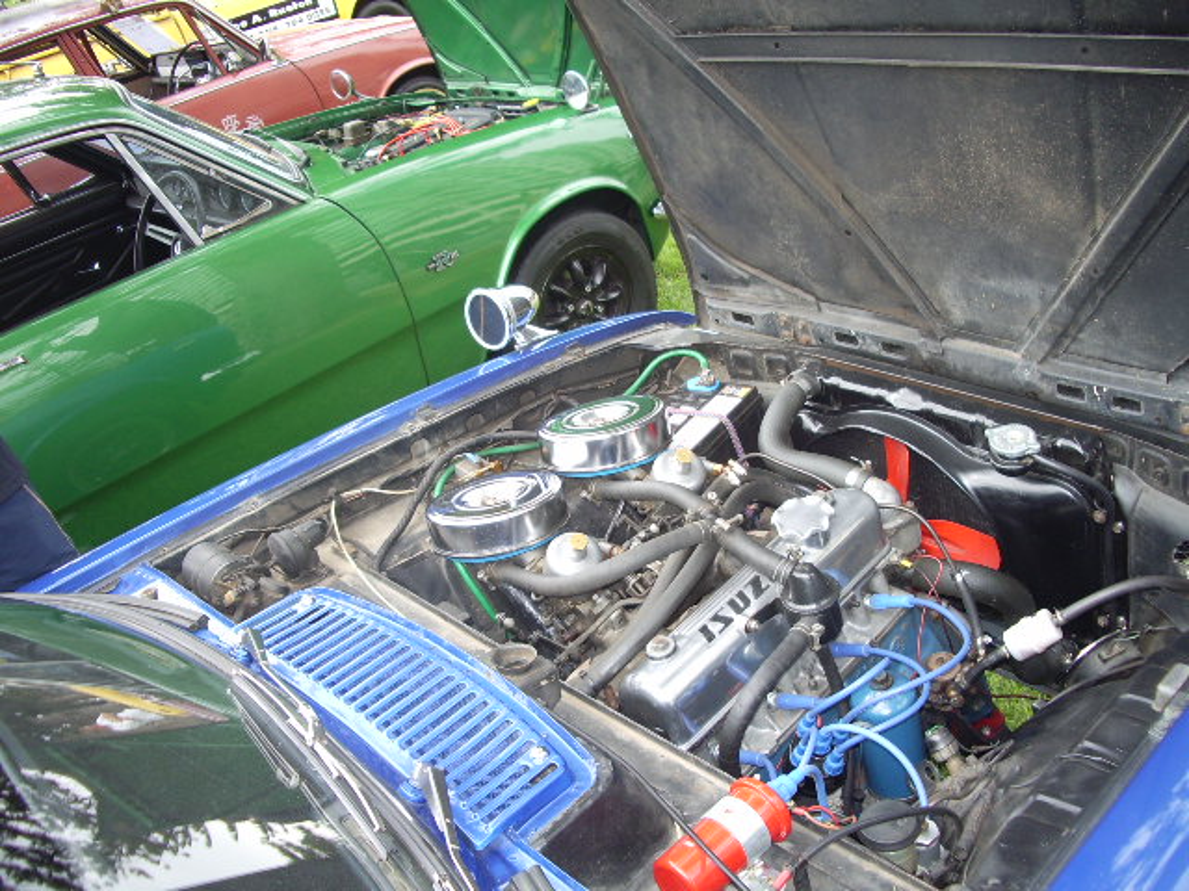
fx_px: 1202
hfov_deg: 52.6
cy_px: 446
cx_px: 594
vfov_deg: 40.7
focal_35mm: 35
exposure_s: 1/125
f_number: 2.6
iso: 80
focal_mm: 5.8
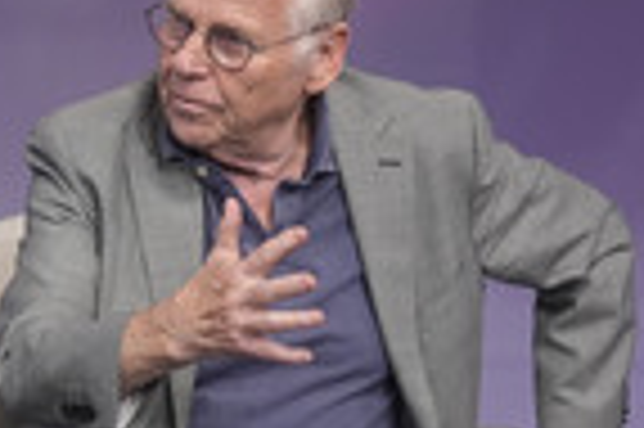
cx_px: -133
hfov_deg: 14.0
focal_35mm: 142
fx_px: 2537
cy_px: 433
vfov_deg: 9.6
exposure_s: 1/250
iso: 640
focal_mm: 30
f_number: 2.2
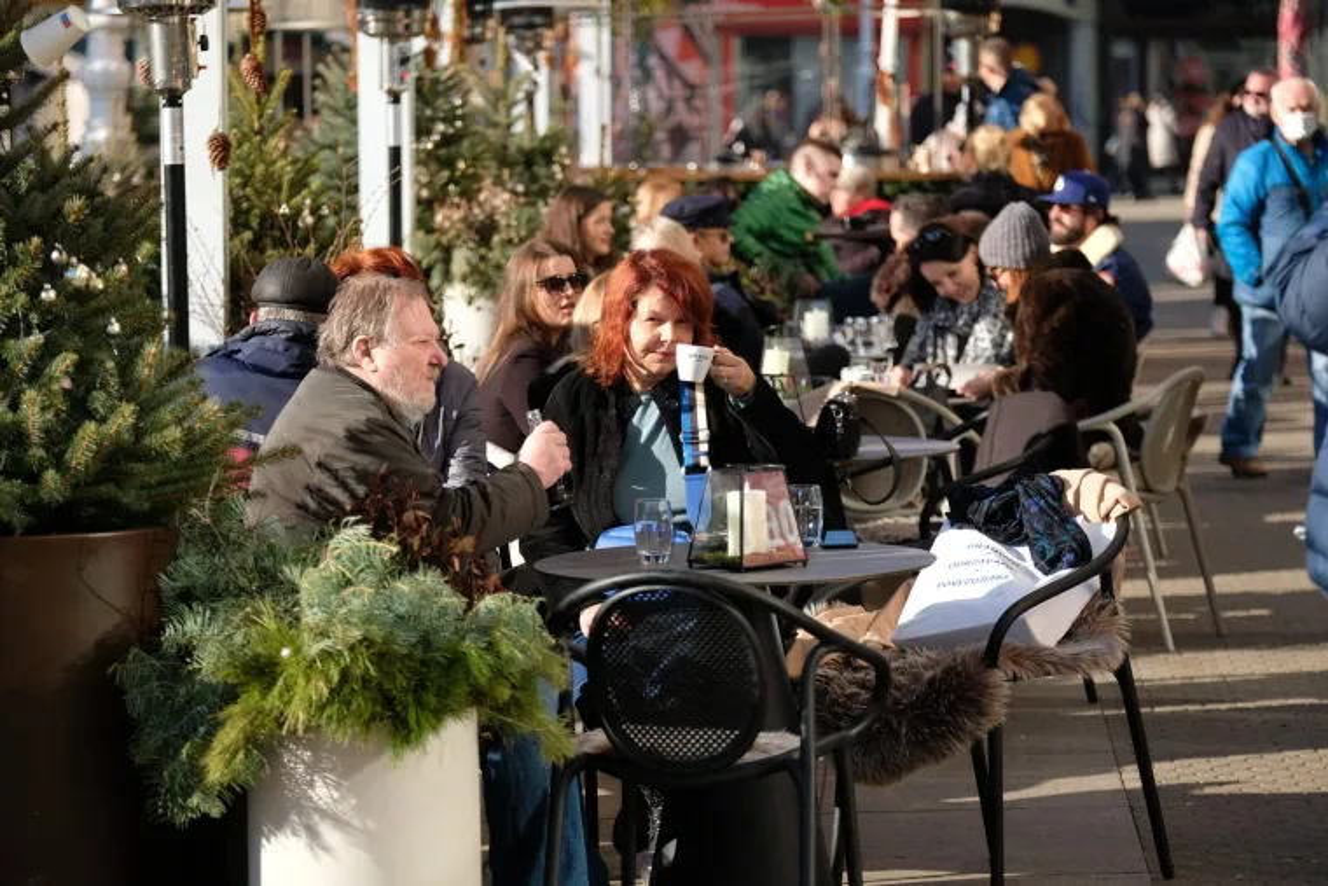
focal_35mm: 142
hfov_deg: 14.4
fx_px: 5239
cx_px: 664
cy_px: 443
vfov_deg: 9.7
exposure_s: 1/1250
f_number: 2.8
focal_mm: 94.5
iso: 200
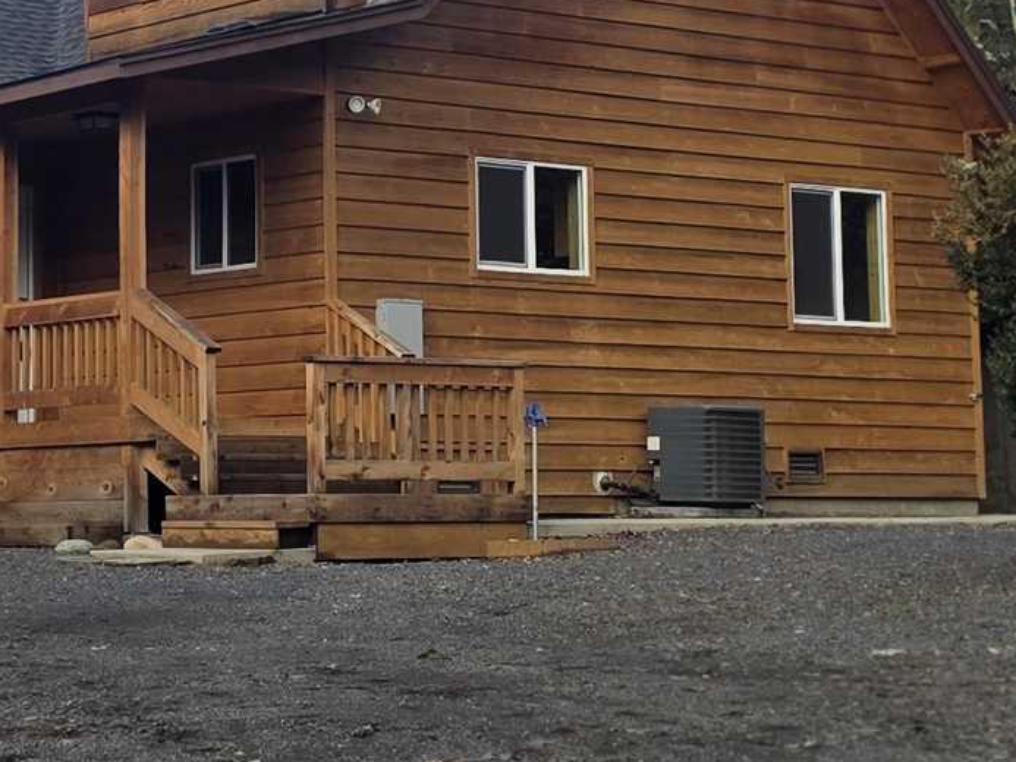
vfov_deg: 14.5
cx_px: 280
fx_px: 2994
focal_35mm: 102
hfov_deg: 19.2
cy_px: 227
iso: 80
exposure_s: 1/2859
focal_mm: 6.3
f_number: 1.7
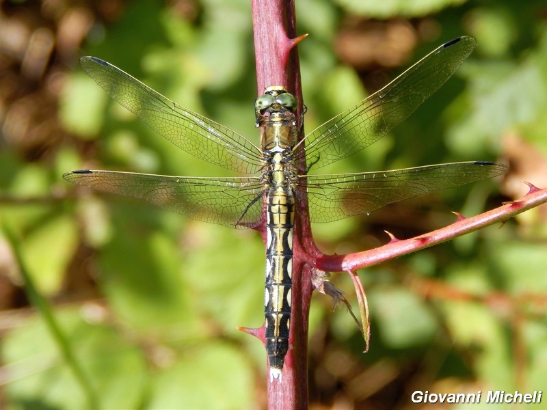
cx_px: 274
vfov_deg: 7.1
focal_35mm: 209
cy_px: 205
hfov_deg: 9.5
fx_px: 3303
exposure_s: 1/200
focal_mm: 37.1
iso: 125
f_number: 5.4
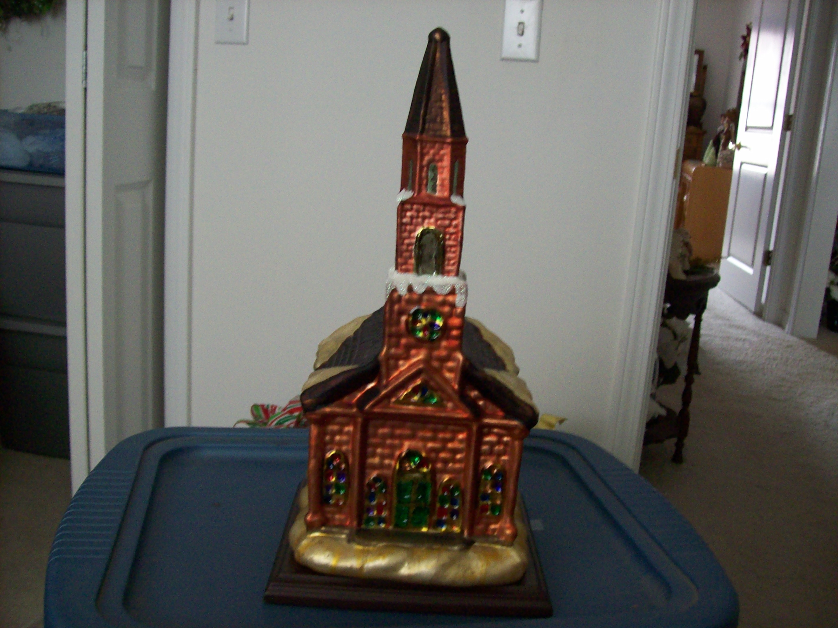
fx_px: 871
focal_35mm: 36
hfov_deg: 51.4
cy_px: 314
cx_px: 419
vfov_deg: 39.6
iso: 200
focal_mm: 6
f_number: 2.7
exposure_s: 1/8
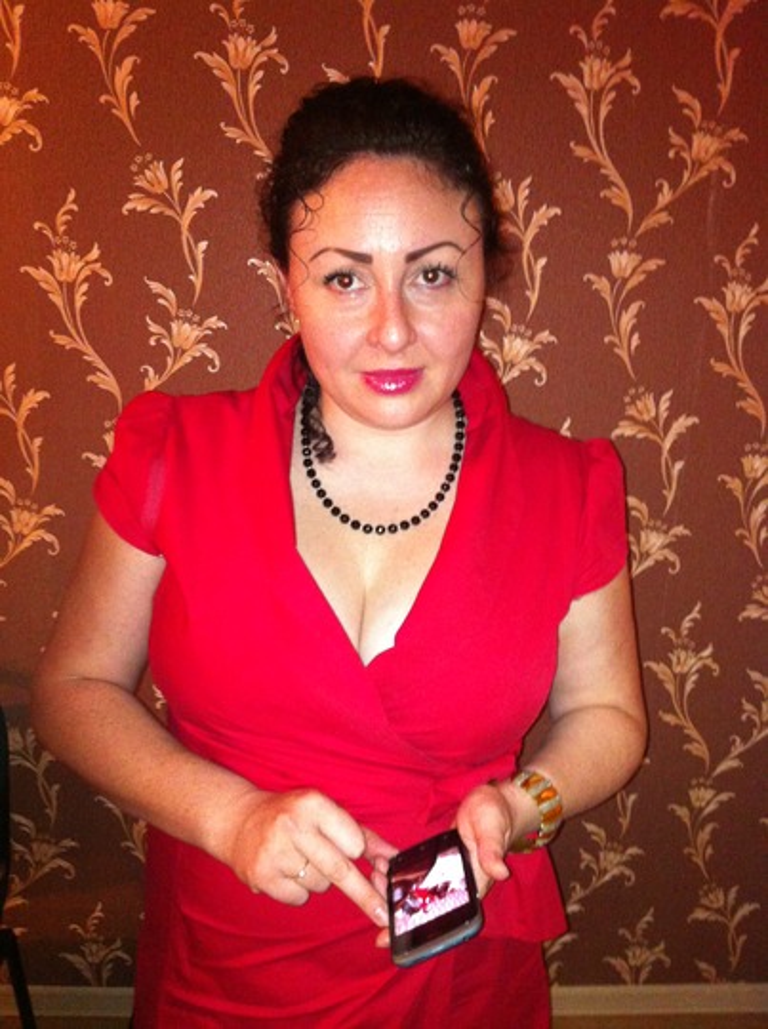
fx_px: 1039
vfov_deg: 52.7
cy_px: 514
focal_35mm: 35
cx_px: 384
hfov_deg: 40.6
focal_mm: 3.85
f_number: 2.8
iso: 400
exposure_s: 1/15
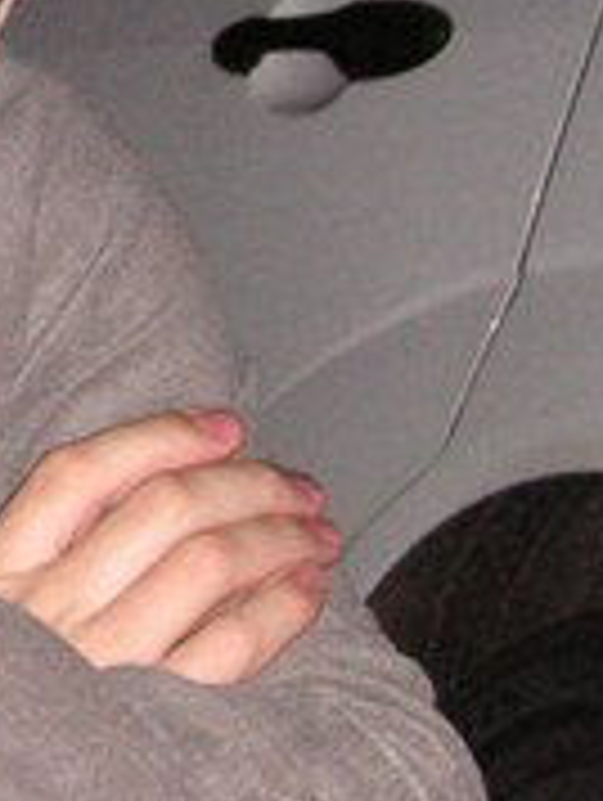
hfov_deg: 8.6
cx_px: -549
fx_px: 3846
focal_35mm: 166
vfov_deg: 11.8
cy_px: 171
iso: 160
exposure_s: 1/45
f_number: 2.8
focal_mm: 6.1
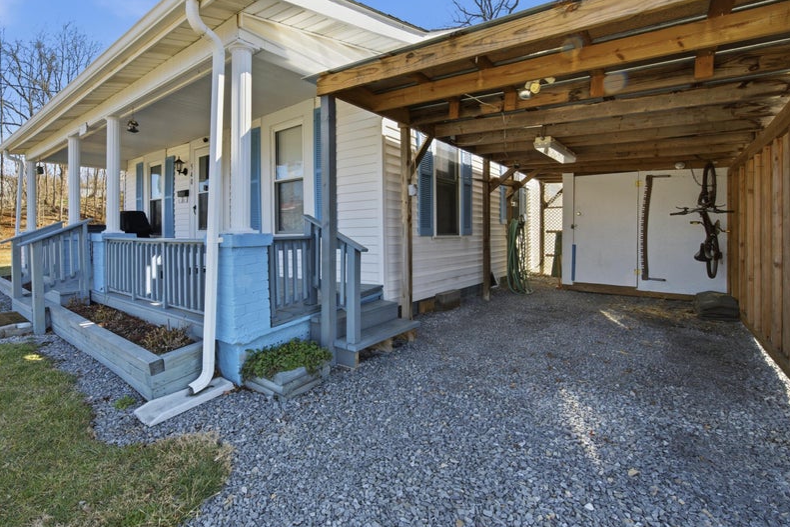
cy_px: 232
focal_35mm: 17
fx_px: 373
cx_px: 349
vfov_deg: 70.2
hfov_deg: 92.9
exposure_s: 1/320
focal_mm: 14
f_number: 16
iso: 400
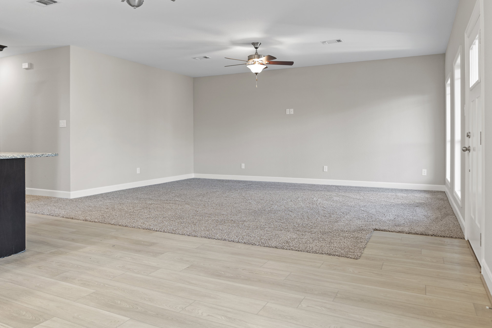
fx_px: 328
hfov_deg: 73.7
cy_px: 164
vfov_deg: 53.1
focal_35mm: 24
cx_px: 246
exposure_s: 1/30
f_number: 2.8
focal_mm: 16
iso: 500
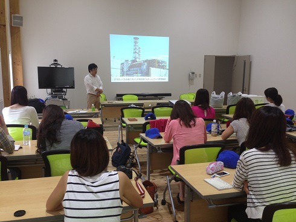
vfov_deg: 43.0
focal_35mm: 33
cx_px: 148
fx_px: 282
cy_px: 111
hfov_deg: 55.3
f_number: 2.4
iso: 50
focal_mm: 4.12
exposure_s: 1/30
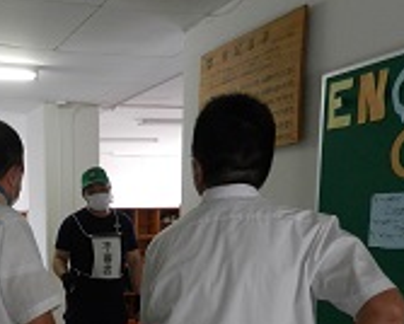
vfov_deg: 30.3
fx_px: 563
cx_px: 80
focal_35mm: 47
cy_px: 309
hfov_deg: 38.0
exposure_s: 1/30
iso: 400
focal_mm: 4
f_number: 3.4
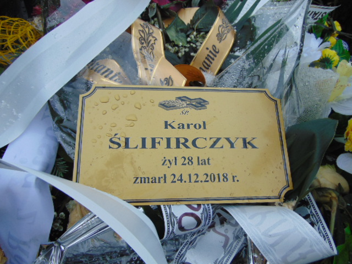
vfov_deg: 54.9
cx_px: 176
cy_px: 132
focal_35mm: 25
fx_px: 254
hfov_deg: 69.4
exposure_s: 1/200
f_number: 3
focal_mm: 4.5
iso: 80
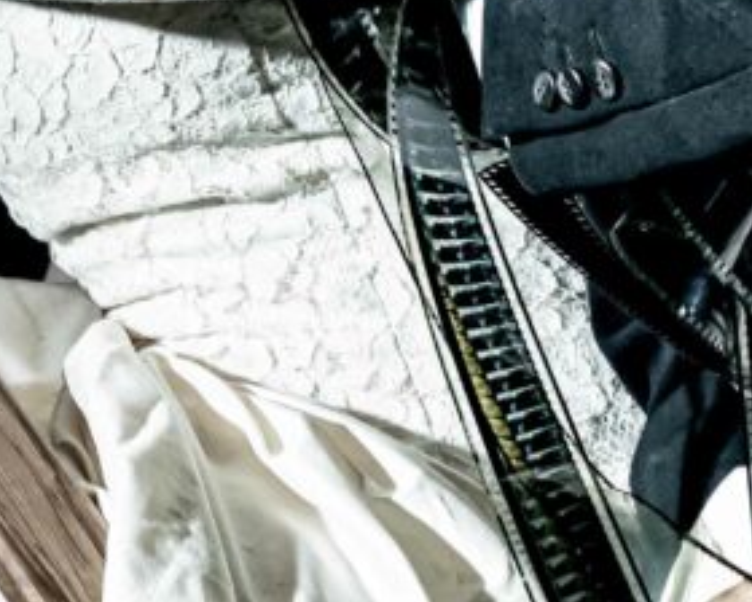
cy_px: -598
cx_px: 457
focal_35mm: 225
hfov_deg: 8.6
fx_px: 5008
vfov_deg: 6.7
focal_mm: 35
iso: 1250
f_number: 5
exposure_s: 1/125
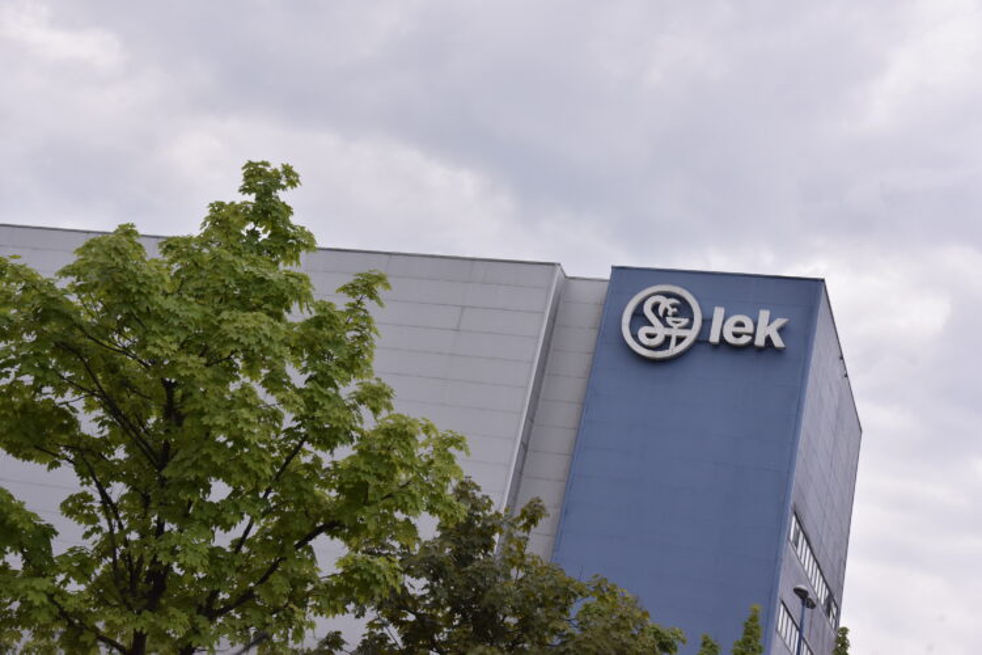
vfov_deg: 27.0
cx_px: 491
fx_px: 1364
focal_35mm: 50
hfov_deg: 39.6
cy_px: 328
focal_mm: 50
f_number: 8
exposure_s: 1/60
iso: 1250
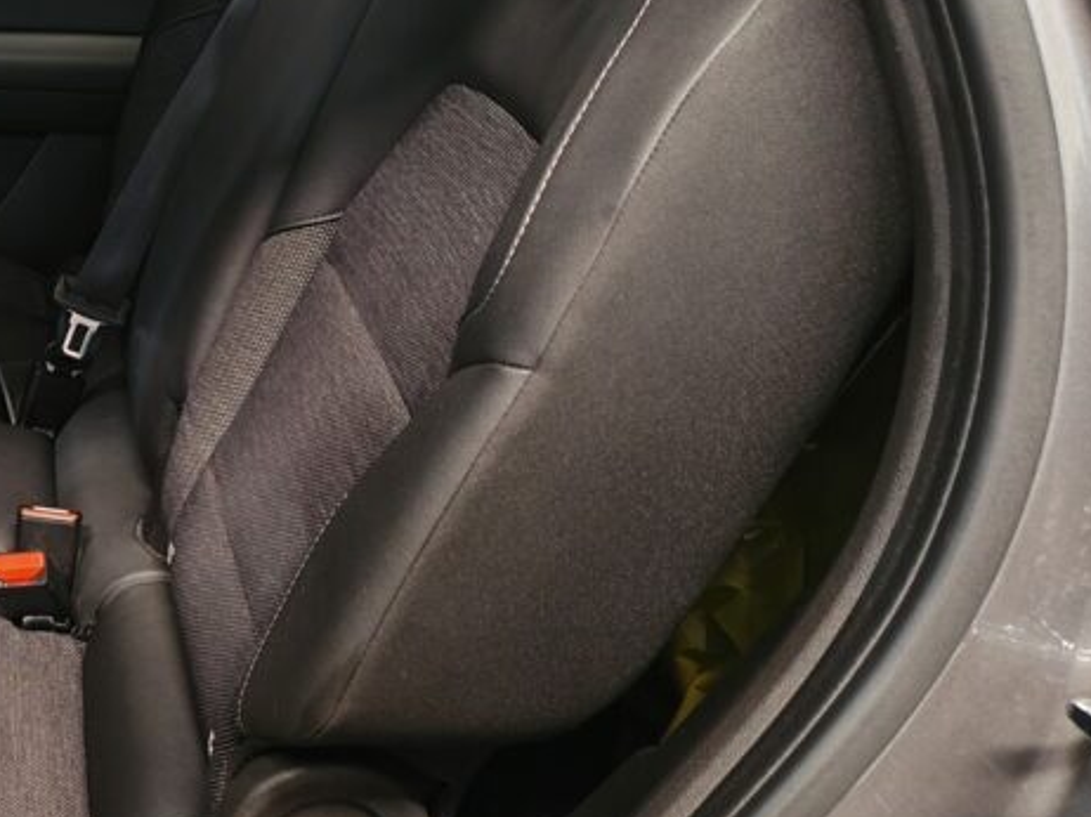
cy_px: 397
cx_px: -68
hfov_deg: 33.4
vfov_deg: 28.5
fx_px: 1607
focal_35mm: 51
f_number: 1.6
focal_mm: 5.4
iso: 400
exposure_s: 1/50
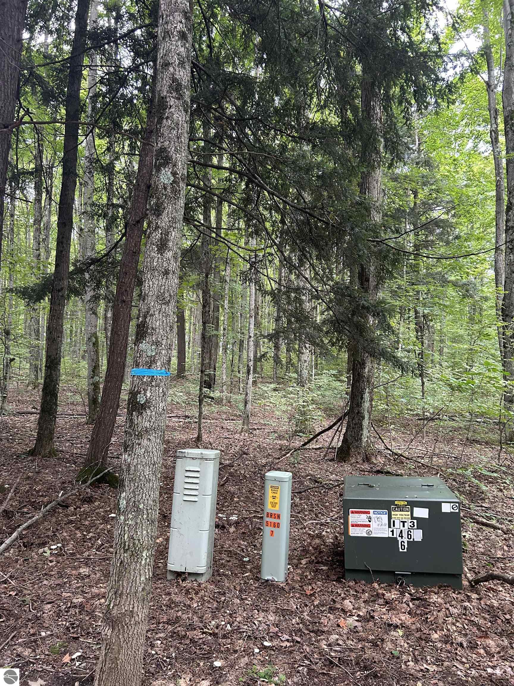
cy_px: 343
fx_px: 515
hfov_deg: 53.1
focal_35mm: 26
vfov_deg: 67.3
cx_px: 257
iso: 250
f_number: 1.5
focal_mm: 5.7
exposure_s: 1/60
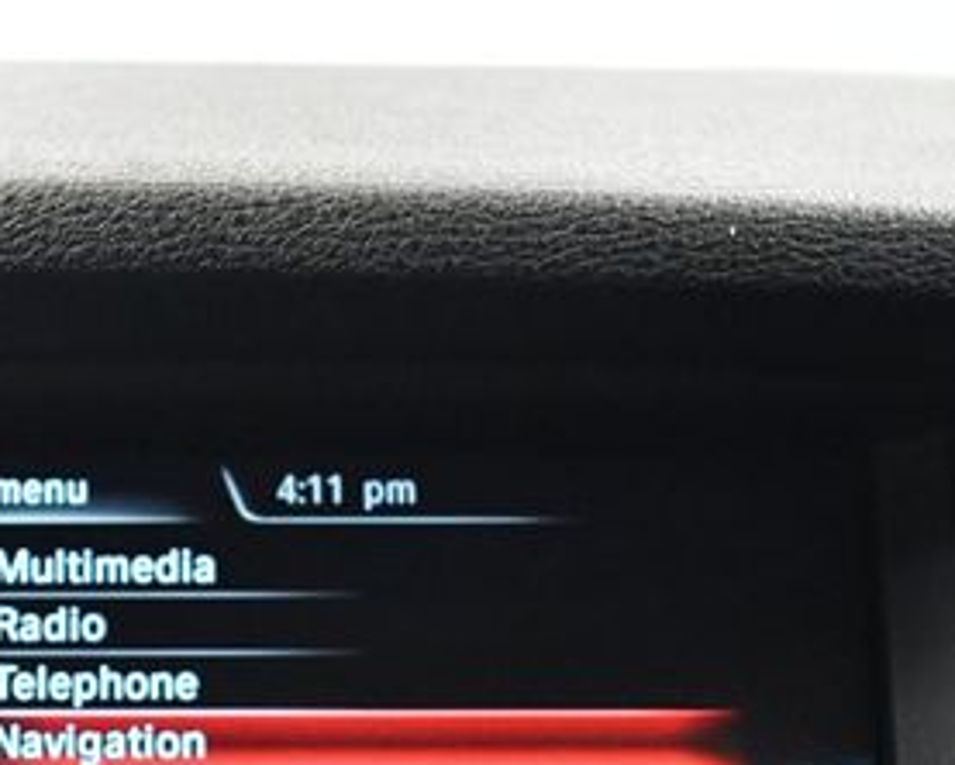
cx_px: 14
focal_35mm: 91
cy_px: 734
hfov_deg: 20.4
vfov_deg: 16.6
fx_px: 2574
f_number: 3.8
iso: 4000
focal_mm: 21
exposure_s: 1/60
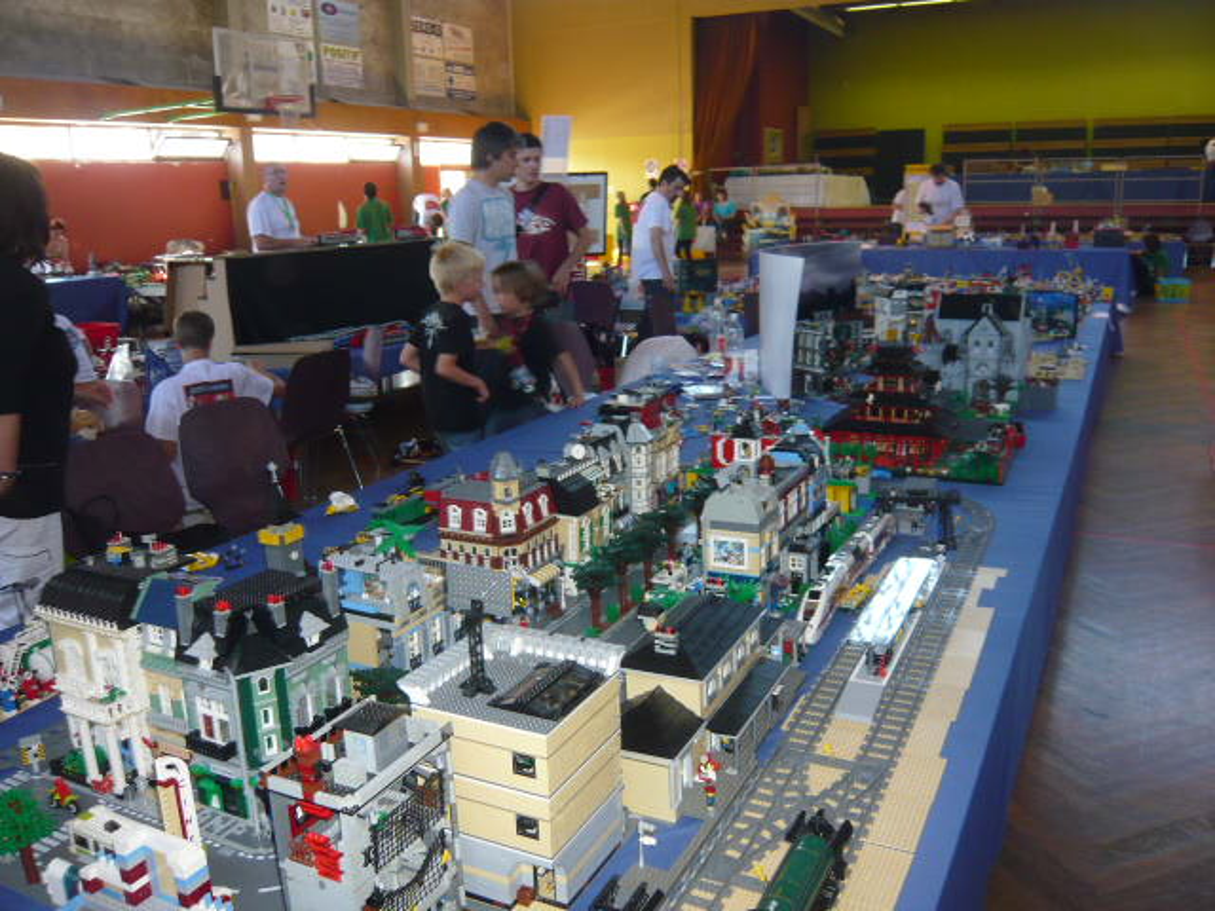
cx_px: 608
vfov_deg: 49.7
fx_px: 983
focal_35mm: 28
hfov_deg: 63.4
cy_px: 456
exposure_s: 1/30
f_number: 2.8
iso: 160
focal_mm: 4.6
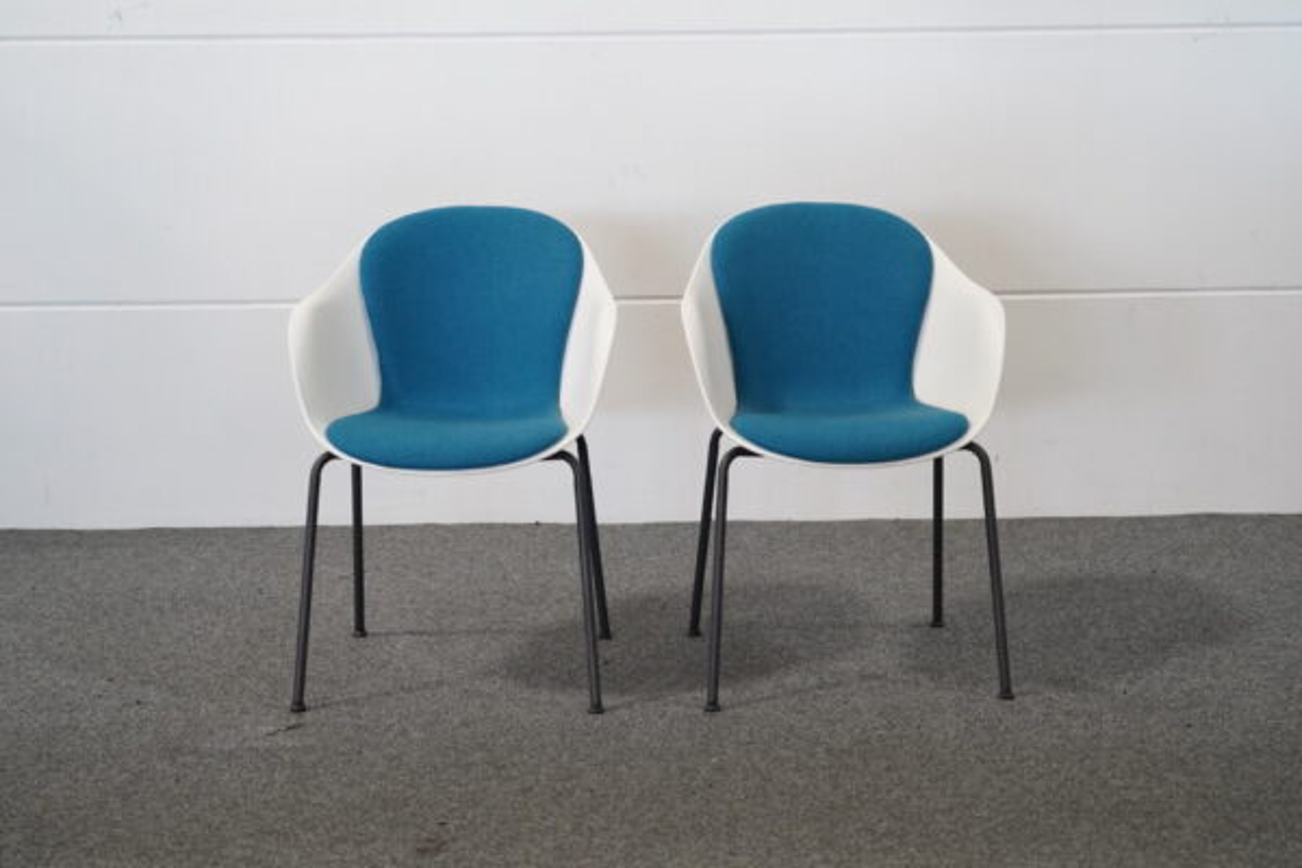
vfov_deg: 24.6
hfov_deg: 36.2
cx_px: 651
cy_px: 434
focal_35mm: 55
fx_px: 1989
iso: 5000
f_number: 5
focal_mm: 55
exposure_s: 1/125
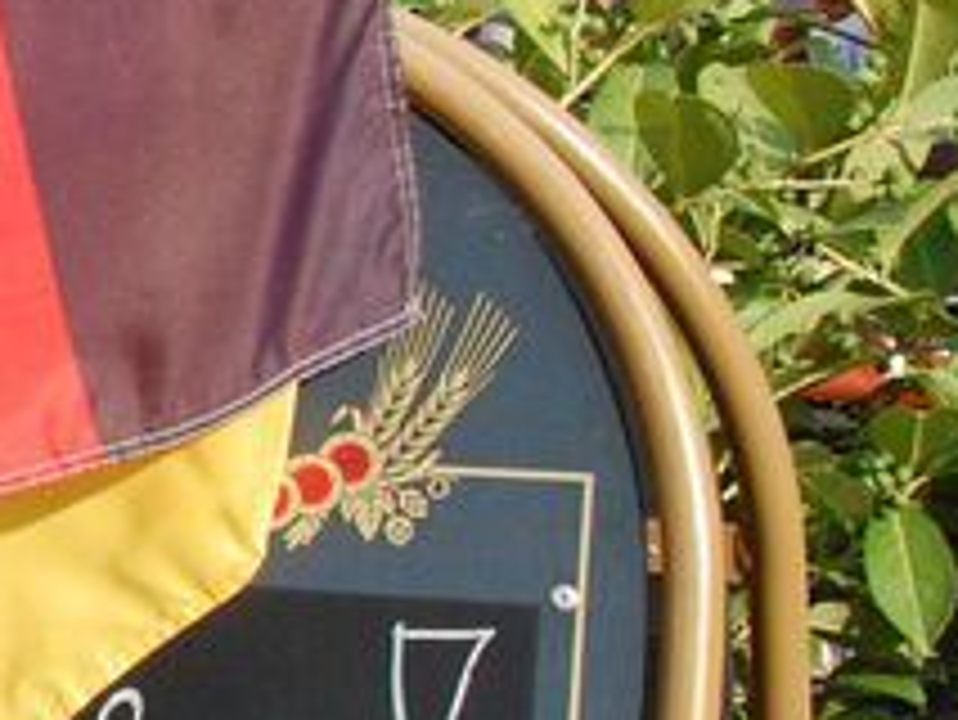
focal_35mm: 155
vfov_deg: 9.6
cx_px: -1241
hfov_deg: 11.0
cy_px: 385
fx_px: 4299
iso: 800
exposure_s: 1/500
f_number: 9
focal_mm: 23
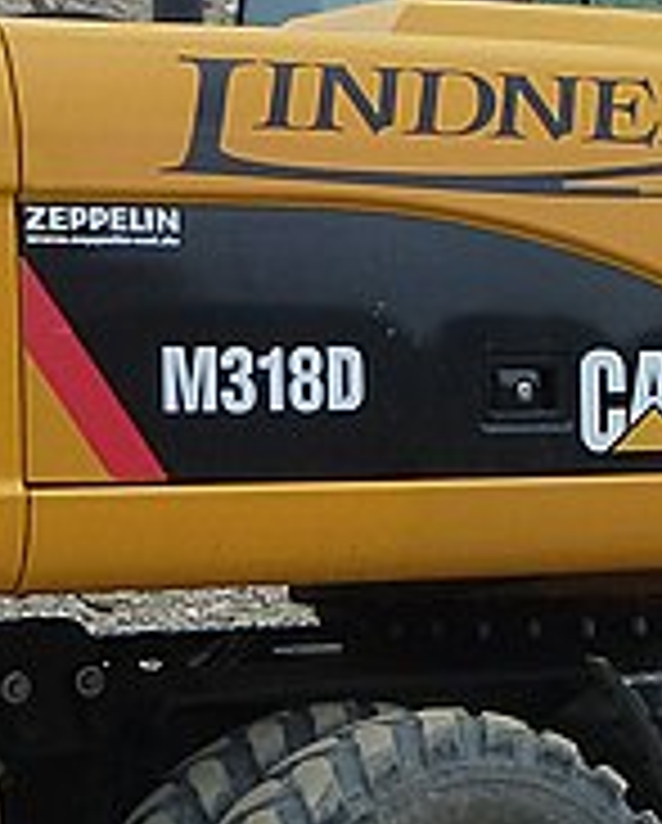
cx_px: 757
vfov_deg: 11.9
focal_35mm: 162
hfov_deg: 9.5
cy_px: 347
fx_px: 3958
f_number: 3.8
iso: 160
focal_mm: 6.8
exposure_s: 1/640
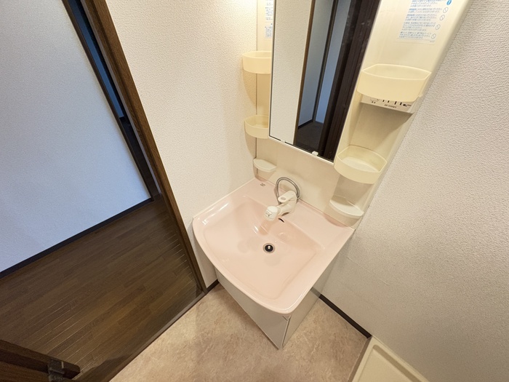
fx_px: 206
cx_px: 254
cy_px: 191
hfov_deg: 102.1
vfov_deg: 85.7
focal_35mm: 14
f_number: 2.2
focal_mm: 2.22
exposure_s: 1/60
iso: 640
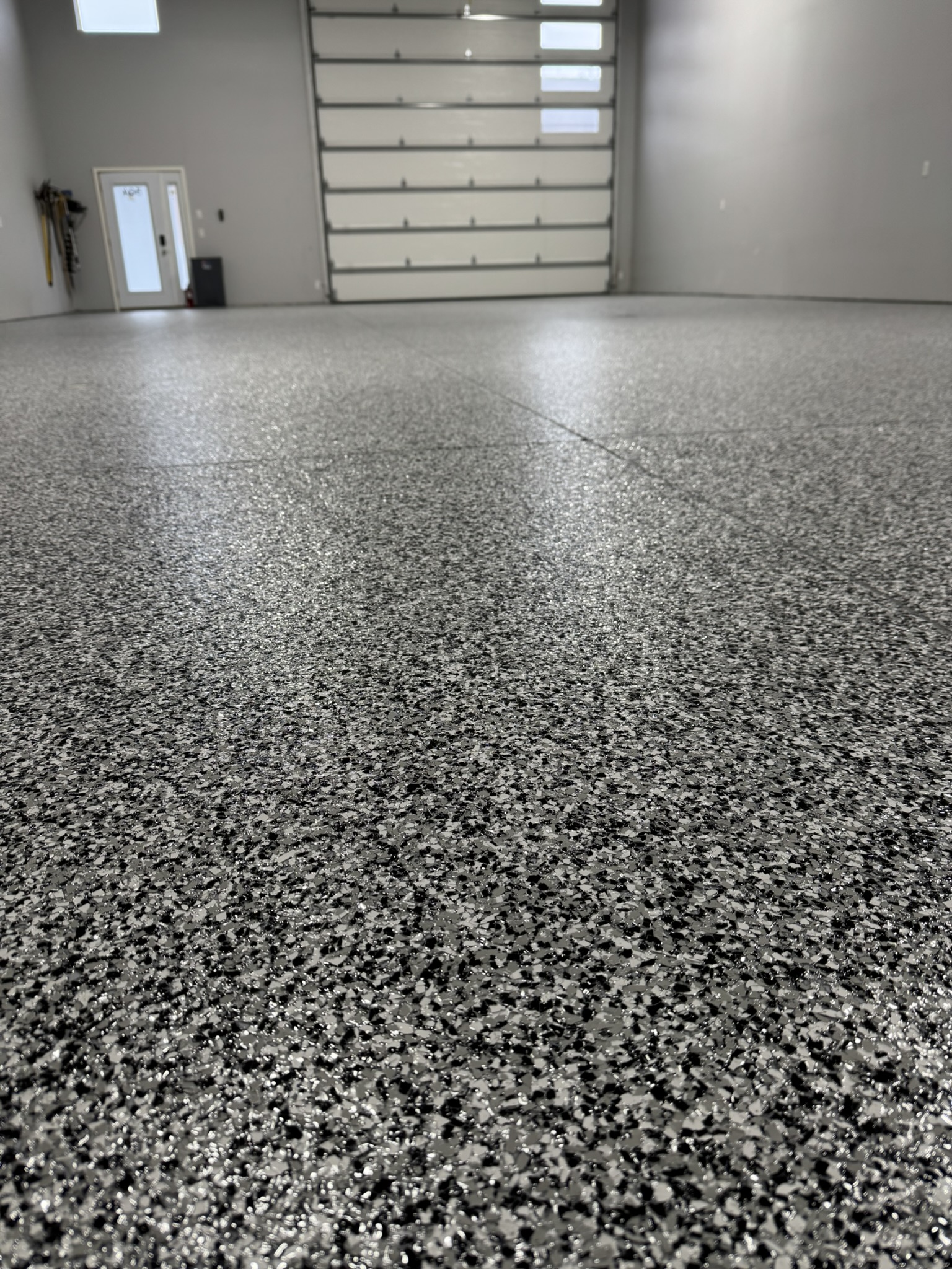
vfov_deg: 71.6
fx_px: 880
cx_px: 476
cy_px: 634
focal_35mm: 24
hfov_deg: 56.8
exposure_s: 1/120
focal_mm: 6.76
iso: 125
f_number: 1.78
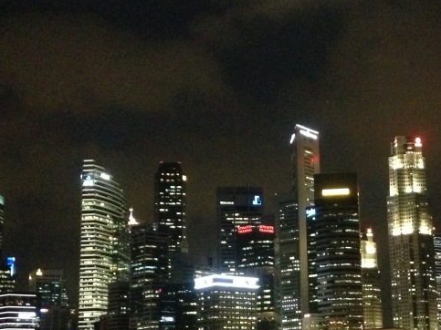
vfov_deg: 20.9
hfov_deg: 27.5
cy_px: 227
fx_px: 892
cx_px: 310
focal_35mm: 70
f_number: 2.4
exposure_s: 1/15
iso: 800
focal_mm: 4.12
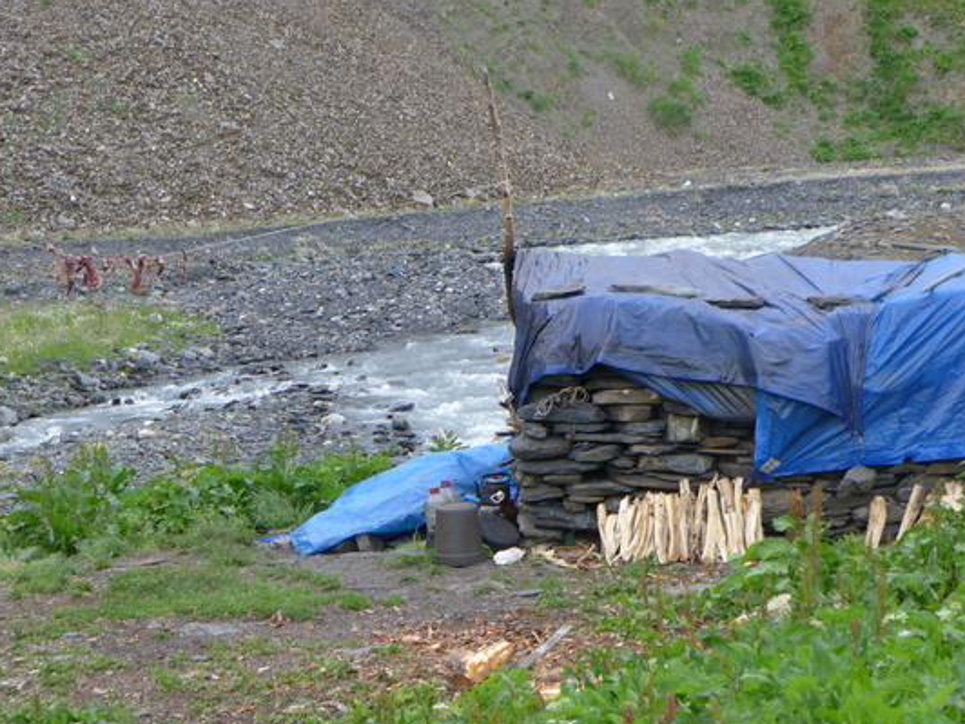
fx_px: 2899
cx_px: 414
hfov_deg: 18.9
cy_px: 314
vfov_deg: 14.2
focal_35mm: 104
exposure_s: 1/320
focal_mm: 15.7
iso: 80
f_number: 2.8
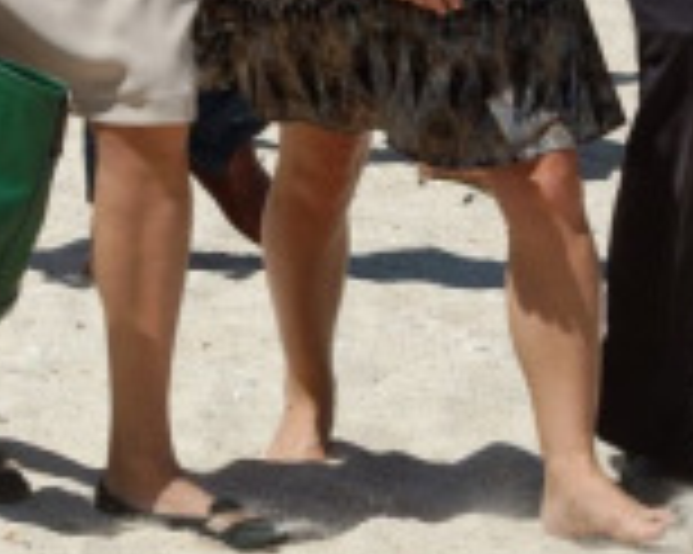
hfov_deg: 3.7
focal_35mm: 519
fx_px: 10634
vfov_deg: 3.0
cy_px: -694
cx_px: 353
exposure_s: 1/1600
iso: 200
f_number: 5.6
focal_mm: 95
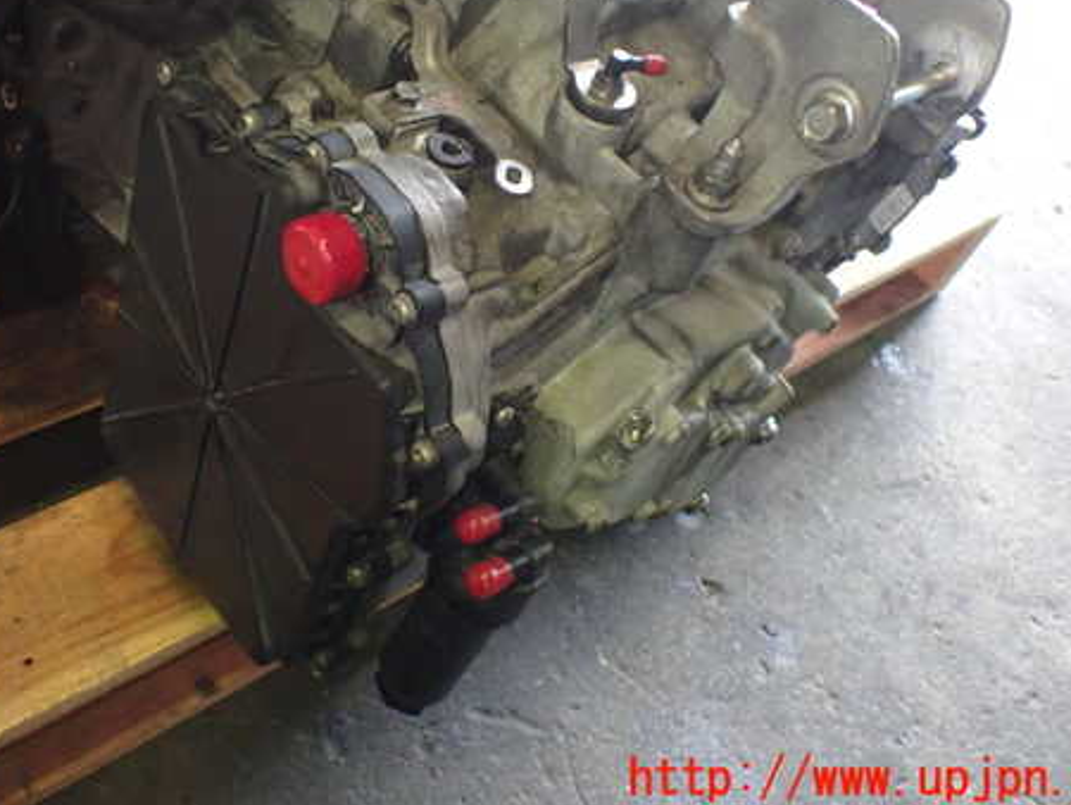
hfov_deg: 46.6
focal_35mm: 40
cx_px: 452
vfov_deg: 35.7
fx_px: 1238
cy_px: 274
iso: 800
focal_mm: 5.4
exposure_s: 1/80
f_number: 2.3
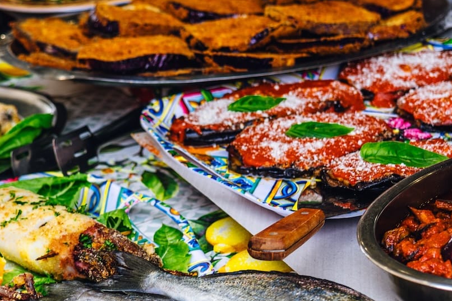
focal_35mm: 112
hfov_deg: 18.2
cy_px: 180
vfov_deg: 12.2
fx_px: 1406
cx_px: 148
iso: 100
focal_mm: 47
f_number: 4.5
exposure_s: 1/200
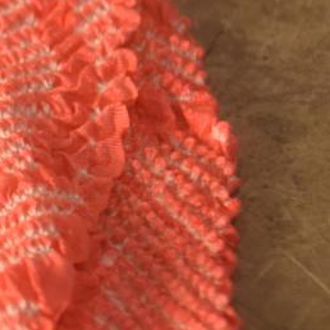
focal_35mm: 332
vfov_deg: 5.3
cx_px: -345
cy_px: 85
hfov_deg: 5.2
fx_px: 3581
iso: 400
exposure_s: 1/80
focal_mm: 62
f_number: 5
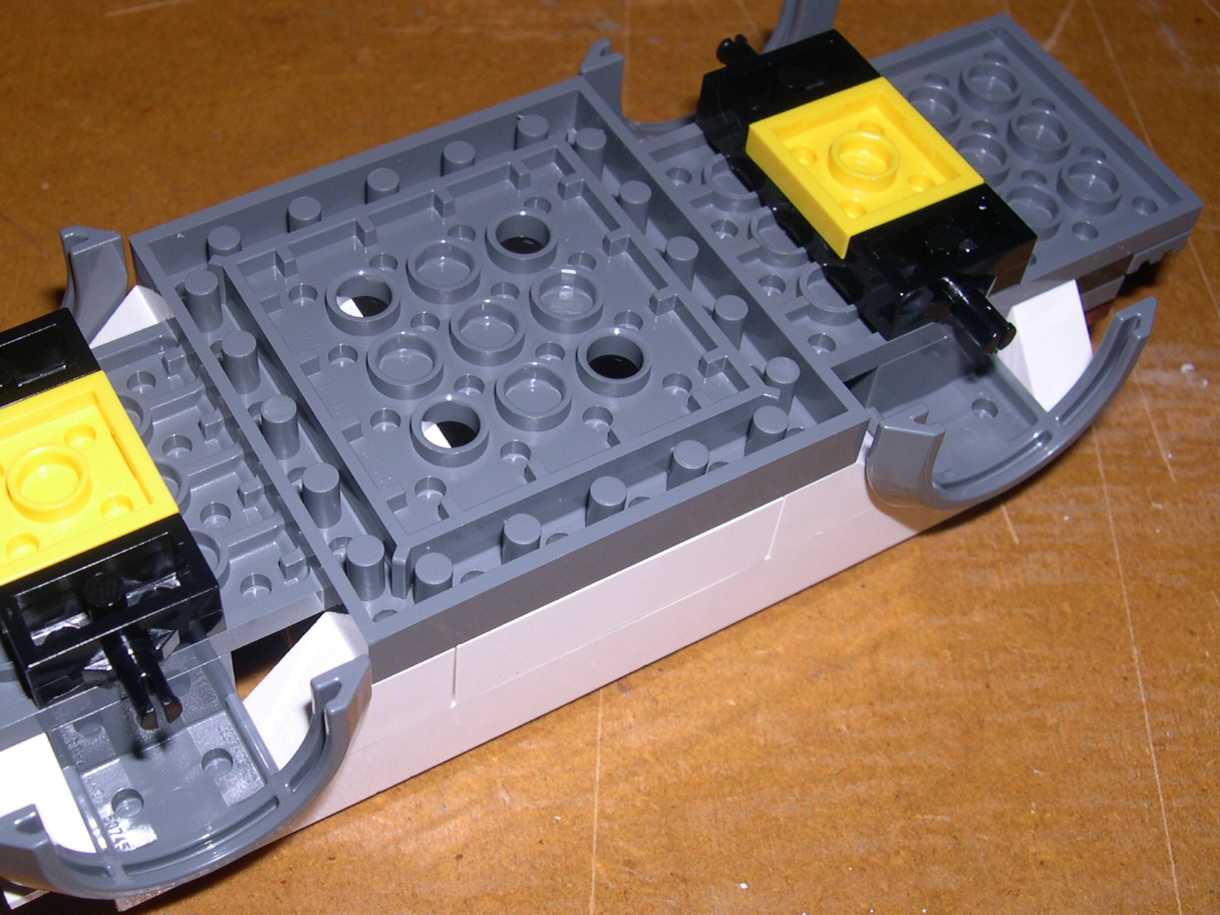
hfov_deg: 38.0
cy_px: 478
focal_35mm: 50
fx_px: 1762
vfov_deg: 29.1
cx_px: 477
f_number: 7.6
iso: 100
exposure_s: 1/60
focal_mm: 8
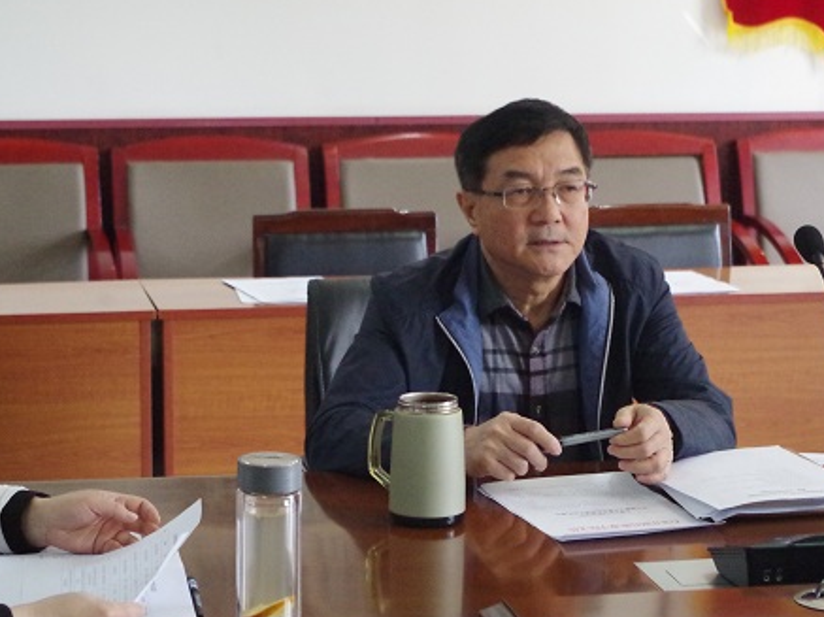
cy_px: 292
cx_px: 432
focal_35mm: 100
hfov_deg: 19.7
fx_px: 2378
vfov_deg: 14.8
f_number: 7.1
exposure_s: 1/160
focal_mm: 55
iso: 6400
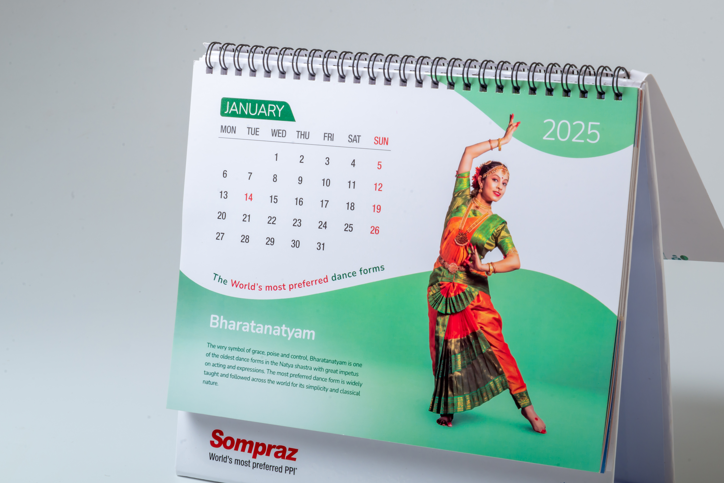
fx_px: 2313
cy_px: 276
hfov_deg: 17.8
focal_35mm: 115
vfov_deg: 11.9
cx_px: 463
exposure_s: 1/250
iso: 100
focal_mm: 85
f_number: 22
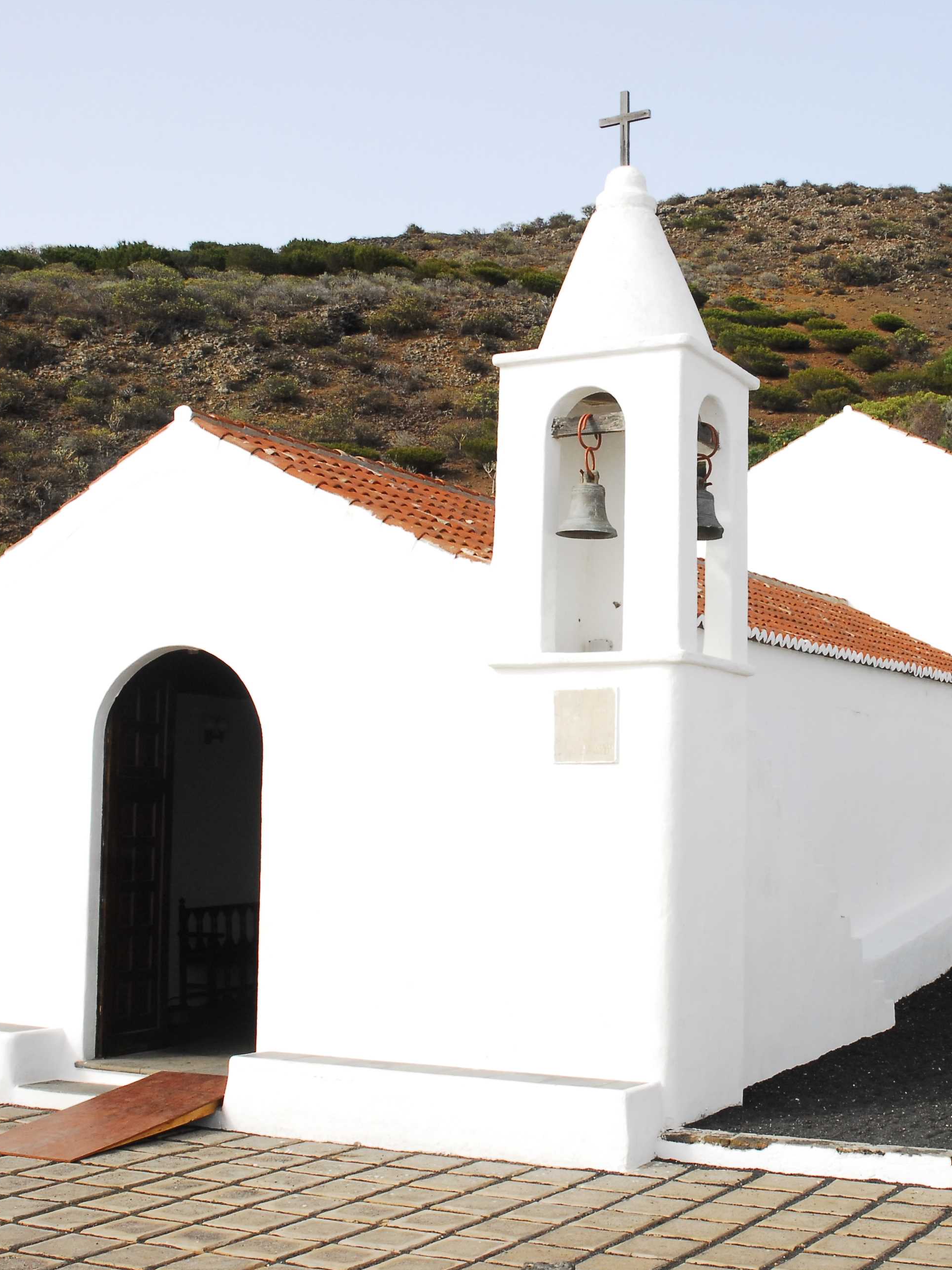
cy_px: 635
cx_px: 623
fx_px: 1907
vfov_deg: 36.8
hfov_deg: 27.9
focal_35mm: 52
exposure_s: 1/250
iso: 500
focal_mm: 24
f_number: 11
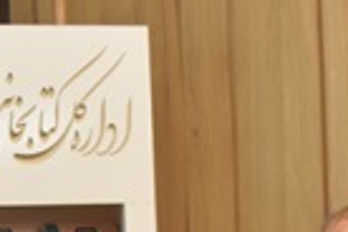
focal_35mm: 201
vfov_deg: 6.7
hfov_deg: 9.7
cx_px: -303
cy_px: 400
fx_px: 1943
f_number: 4.5
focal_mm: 18
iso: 800
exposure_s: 1/80
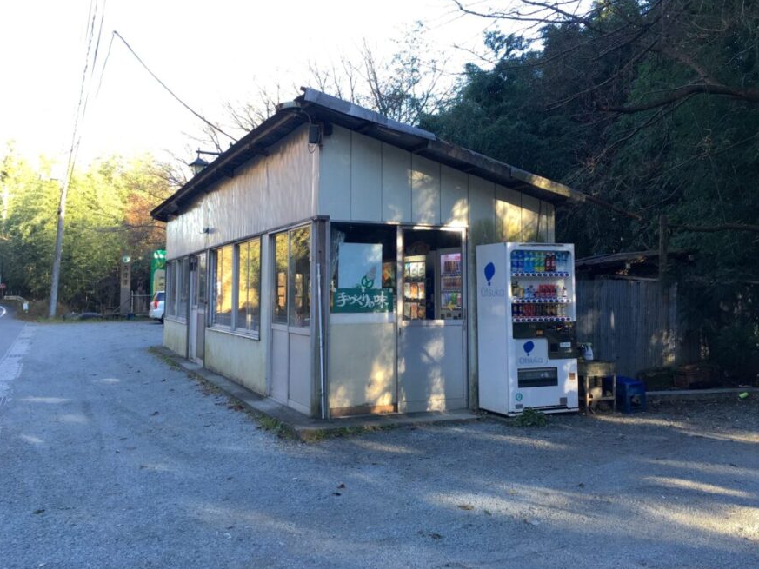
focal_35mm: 34
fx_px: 746
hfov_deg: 53.9
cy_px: 246
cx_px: 370
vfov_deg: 41.7
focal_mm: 4.15
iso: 40
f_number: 2.2
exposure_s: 1/120
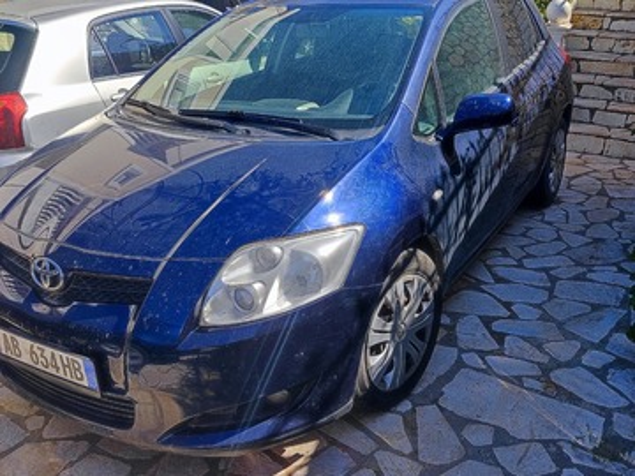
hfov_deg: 91.0
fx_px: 312
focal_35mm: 17
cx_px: 318
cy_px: 238
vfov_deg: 74.7
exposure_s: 1/195
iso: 50
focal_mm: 4.74
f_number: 1.79
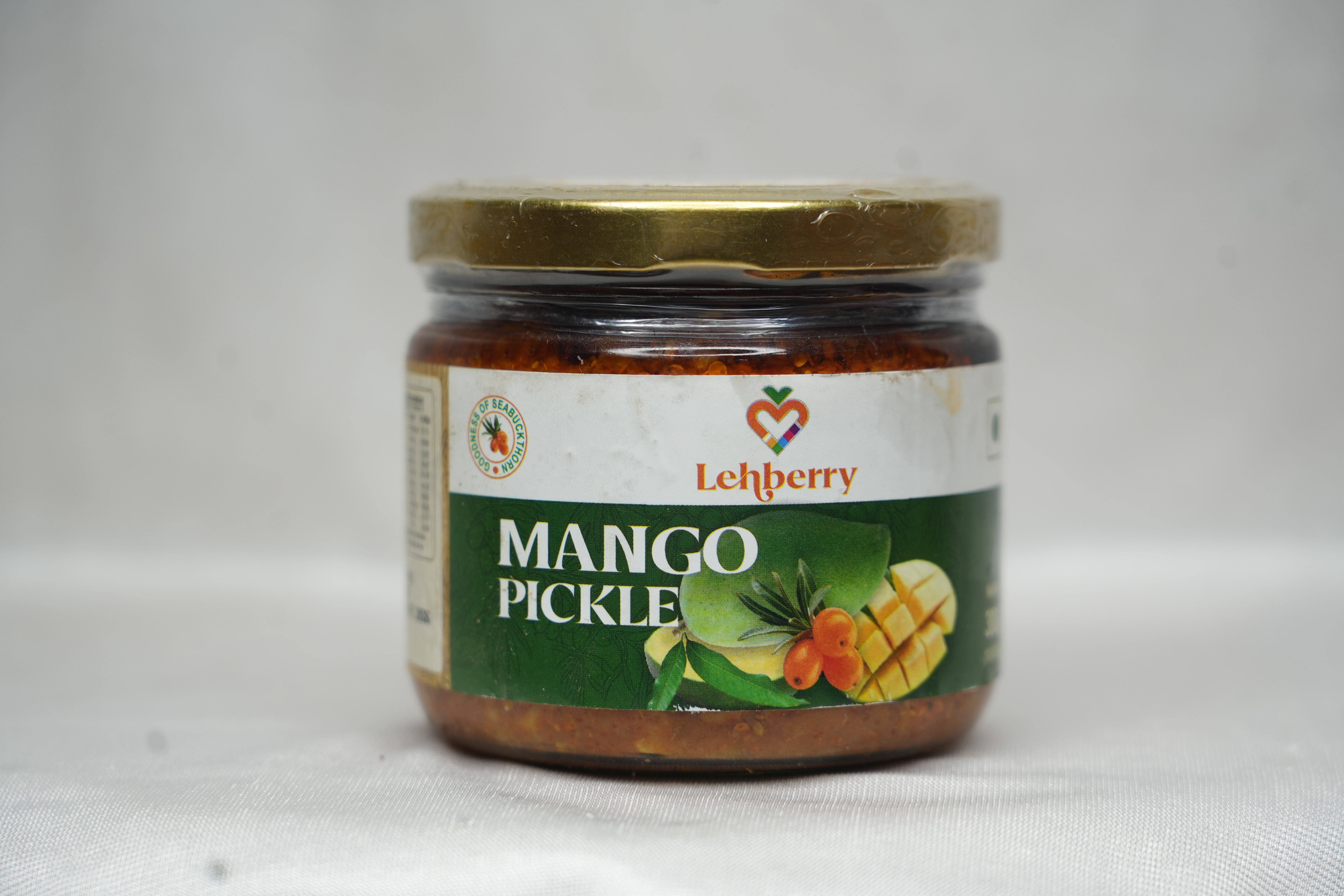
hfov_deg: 19.5
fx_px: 3920
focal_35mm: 105
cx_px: 672
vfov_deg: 13.0
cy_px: 448
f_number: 5
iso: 250
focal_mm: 105
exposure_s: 1/80
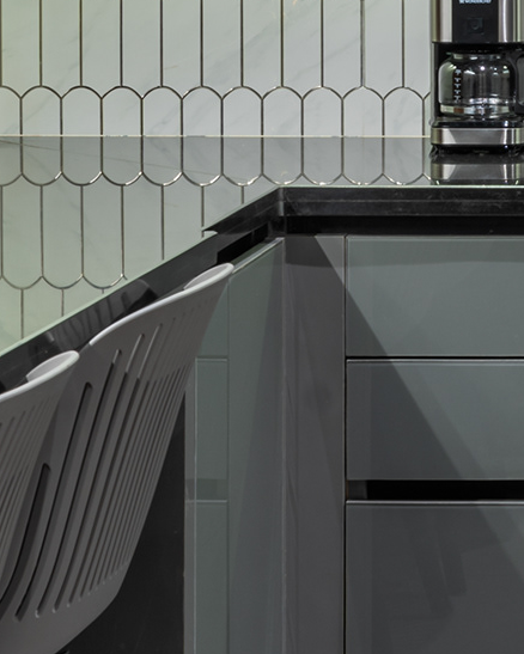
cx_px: 1025
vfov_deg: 11.0
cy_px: -133
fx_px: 3322
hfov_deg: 8.6
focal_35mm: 171
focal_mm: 34.7
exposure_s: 1.3
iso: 100
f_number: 10
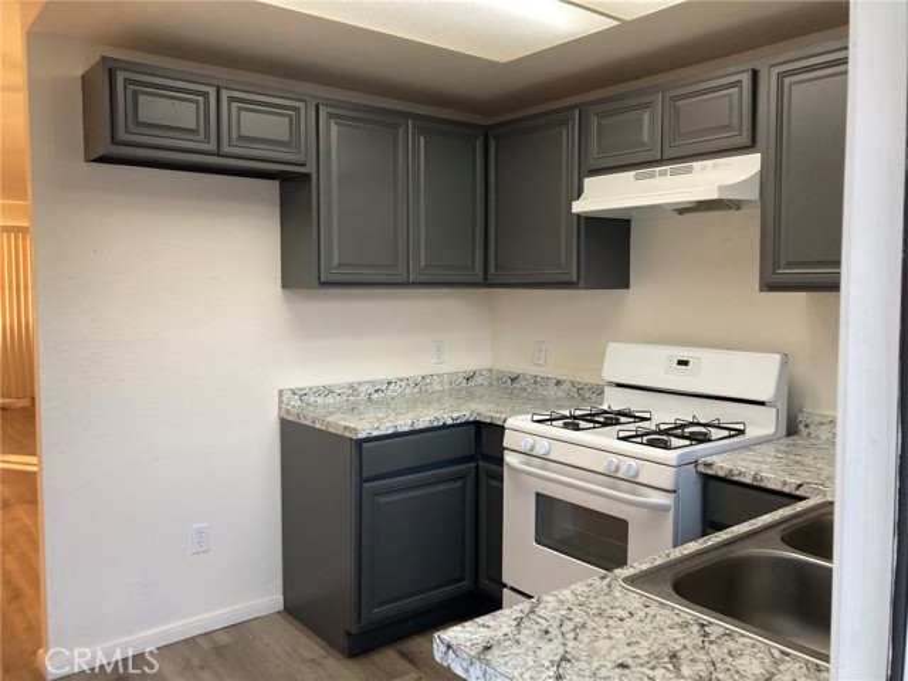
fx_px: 734
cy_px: 340
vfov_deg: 49.7
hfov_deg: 63.4
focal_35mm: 28
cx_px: 454
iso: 80
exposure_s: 1/60
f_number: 1.8
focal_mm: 3.99
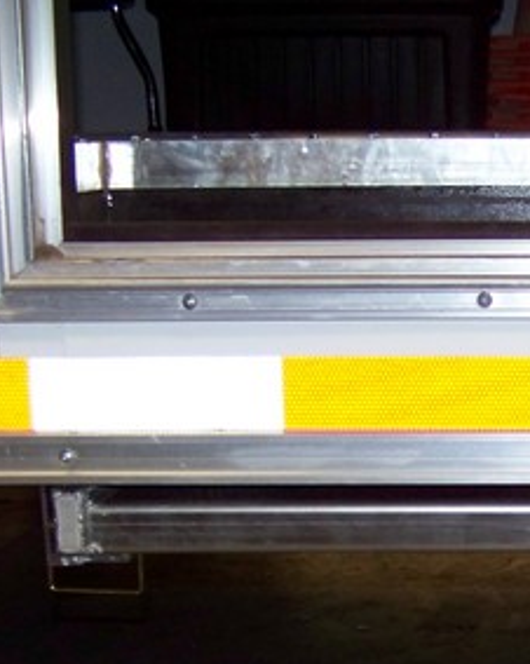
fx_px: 1708
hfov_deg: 16.6
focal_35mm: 87
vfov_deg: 21.5
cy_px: 588
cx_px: 694
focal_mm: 5.85
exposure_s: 1/30
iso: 200
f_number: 2.8
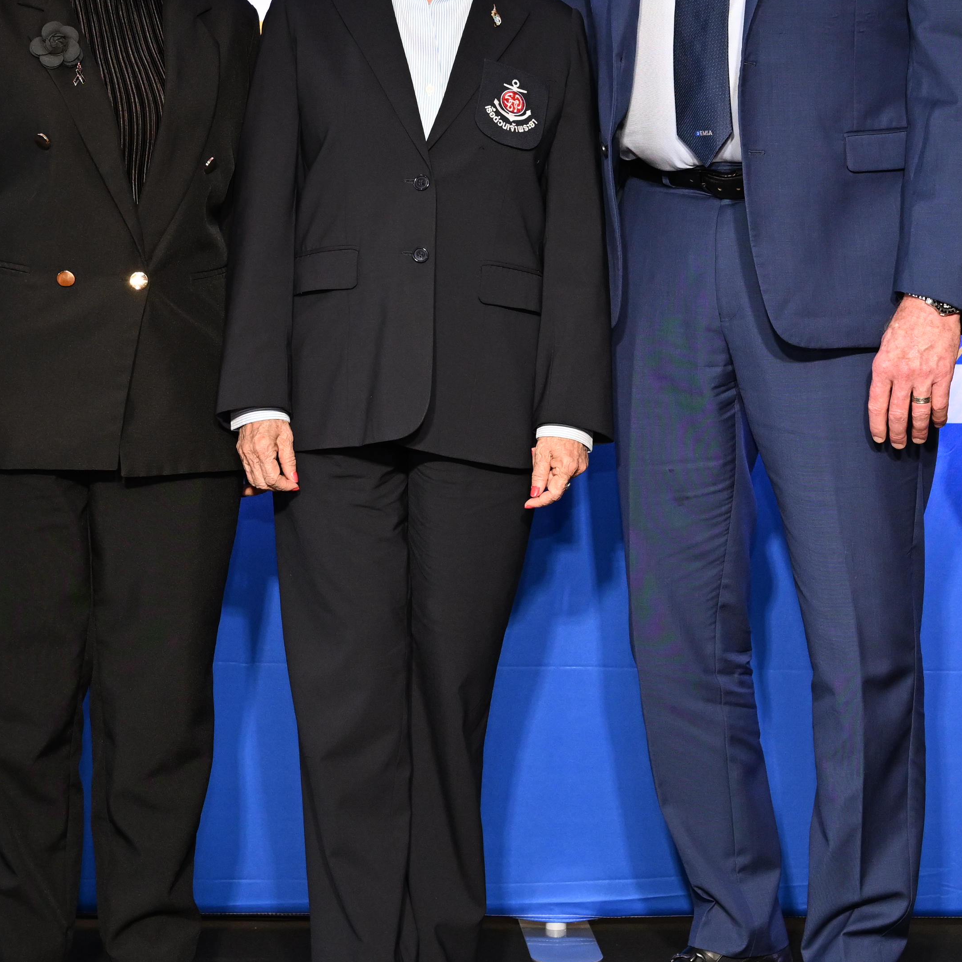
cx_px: 481
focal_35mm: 93
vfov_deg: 18.6
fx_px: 2924
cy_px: 262
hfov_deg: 18.7
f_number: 4.5
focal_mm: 38
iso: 1250
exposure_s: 1/200
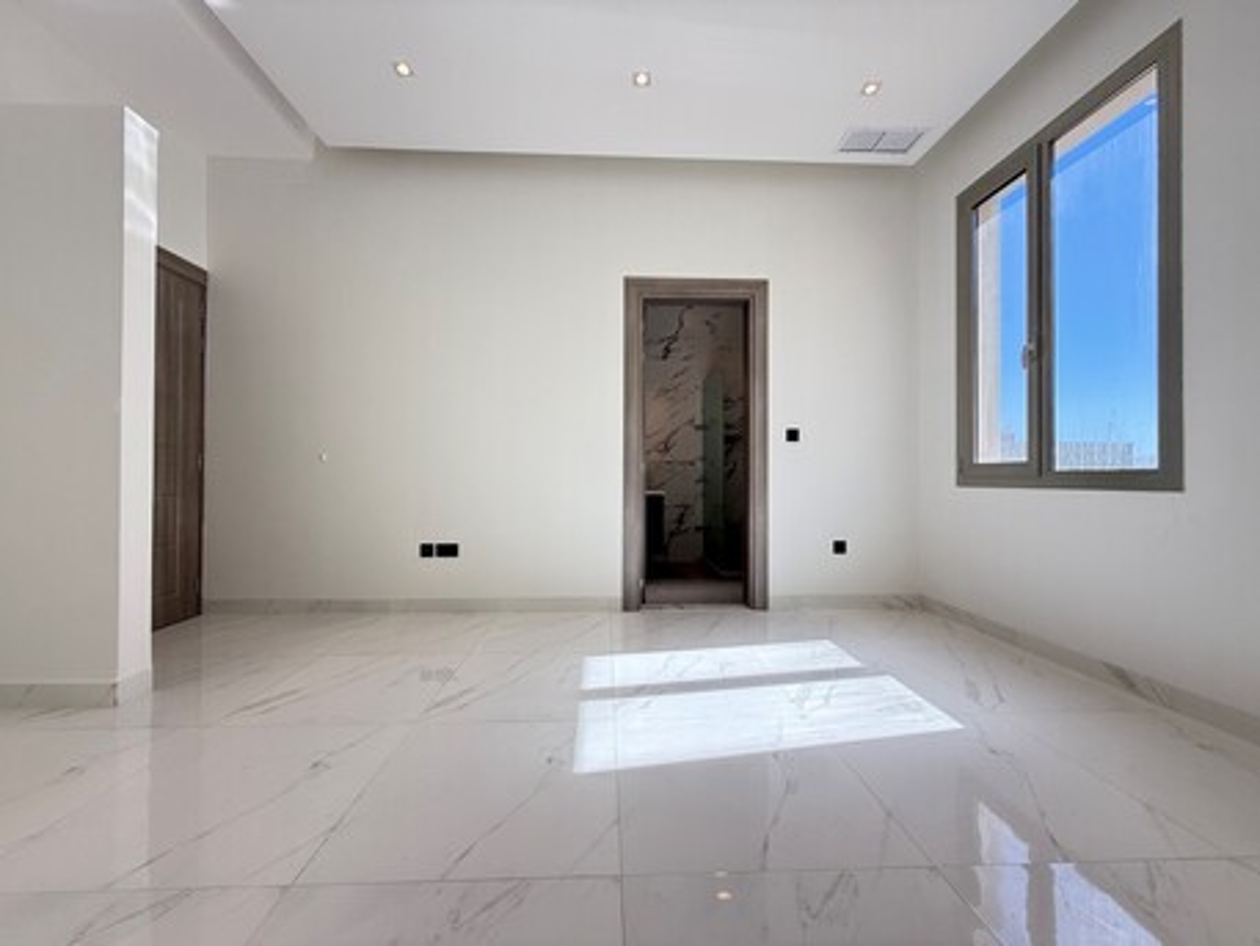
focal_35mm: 14
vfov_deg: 85.7
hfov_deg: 102.0
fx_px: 510
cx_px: 630
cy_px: 473
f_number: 2.2
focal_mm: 2.22
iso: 64
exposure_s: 1/171
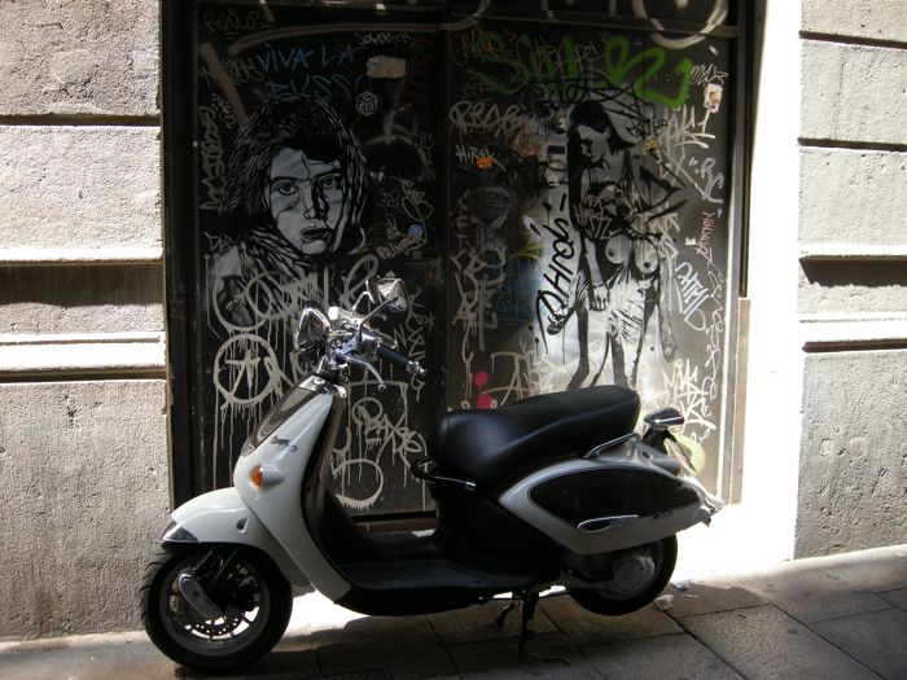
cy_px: 340
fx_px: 917
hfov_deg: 52.6
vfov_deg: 40.7
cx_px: 454
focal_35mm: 35
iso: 64
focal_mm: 7.5
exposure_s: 1/92.3
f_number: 3.4
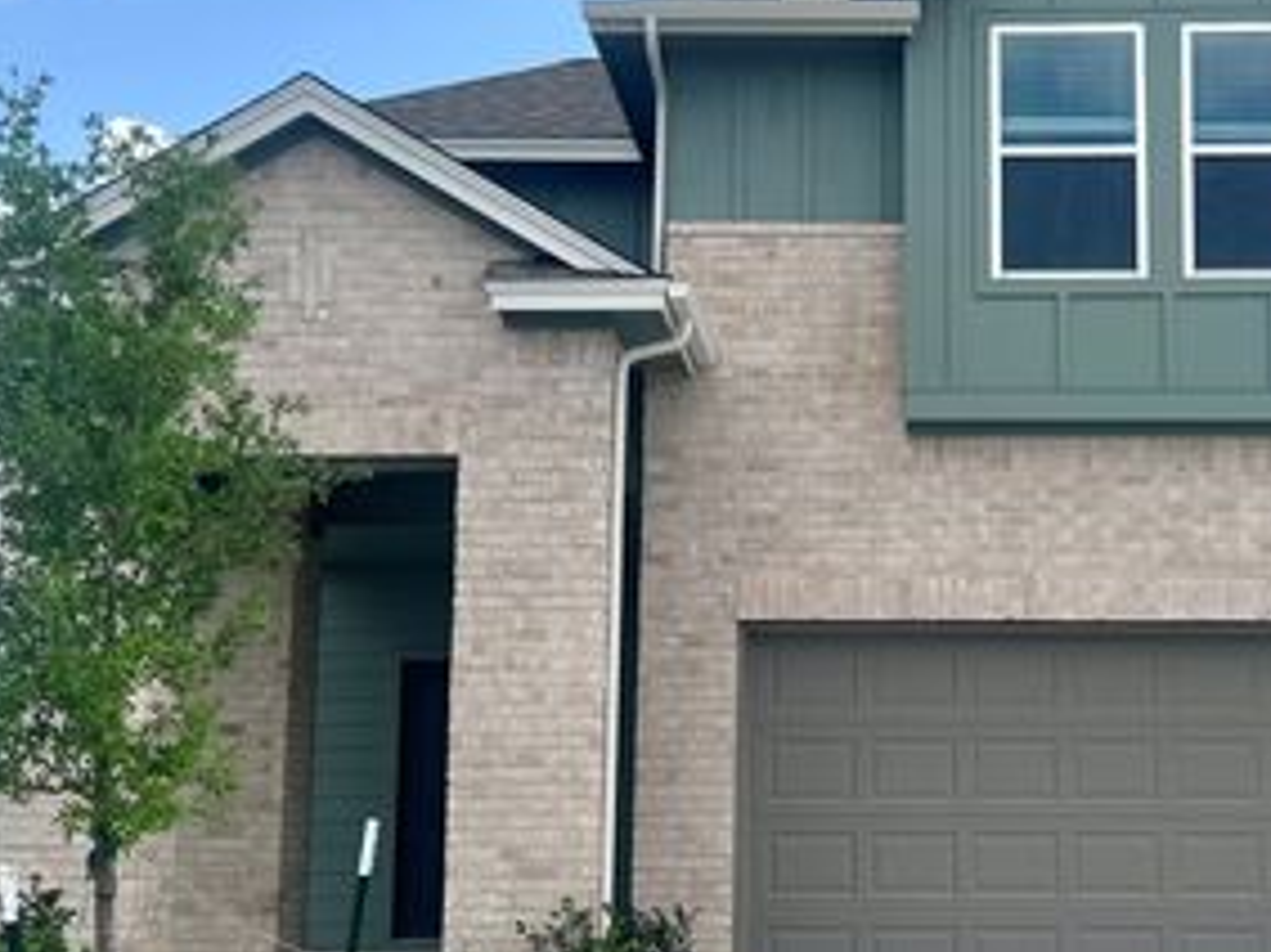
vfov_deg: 31.5
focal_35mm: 46
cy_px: 415
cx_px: 885
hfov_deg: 40.5
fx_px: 1688
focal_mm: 5.7
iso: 50
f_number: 1.5
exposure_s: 1/8000
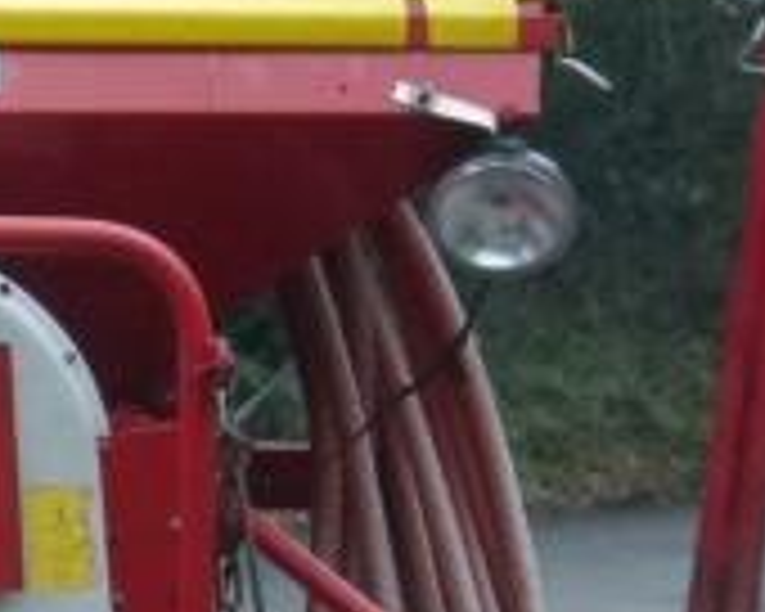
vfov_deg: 8.7
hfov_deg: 10.6
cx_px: -338
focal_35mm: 176
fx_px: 3985
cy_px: 724
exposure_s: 1/60
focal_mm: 15
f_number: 3.6
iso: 1250
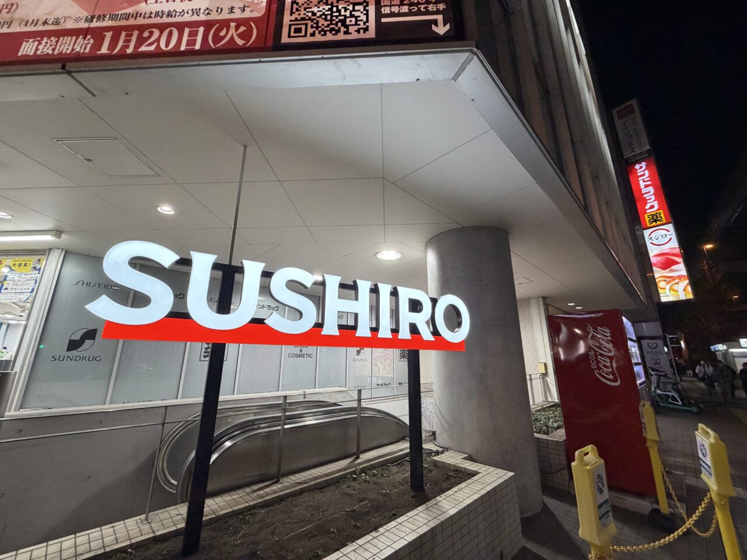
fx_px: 302
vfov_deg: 85.7
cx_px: 374
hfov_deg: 102.1
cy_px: 280
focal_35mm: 14
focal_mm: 2.22
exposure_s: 1/100
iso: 320
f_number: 2.2
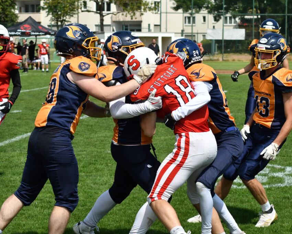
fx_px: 1028
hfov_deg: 16.2
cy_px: 117
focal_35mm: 119
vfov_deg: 13.0
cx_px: 159
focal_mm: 70
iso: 400
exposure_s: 1/1600
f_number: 7.1
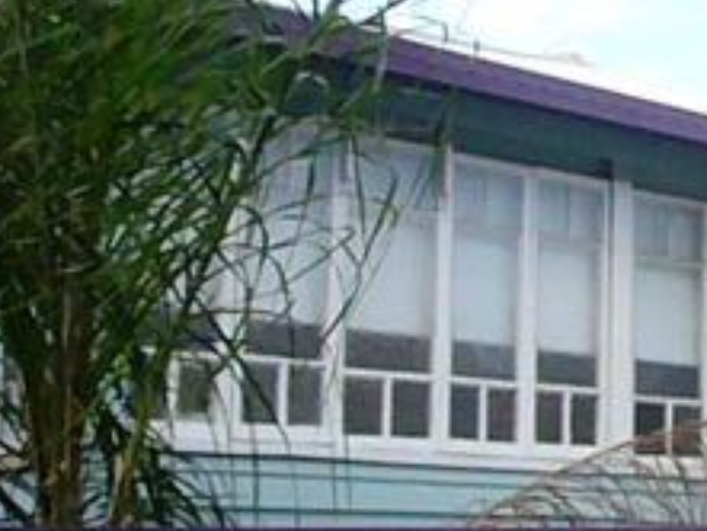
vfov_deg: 18.2
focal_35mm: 81
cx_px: 979
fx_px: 1655
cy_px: 358
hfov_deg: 21.3
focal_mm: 4.6
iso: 800
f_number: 5.6
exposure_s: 1/500
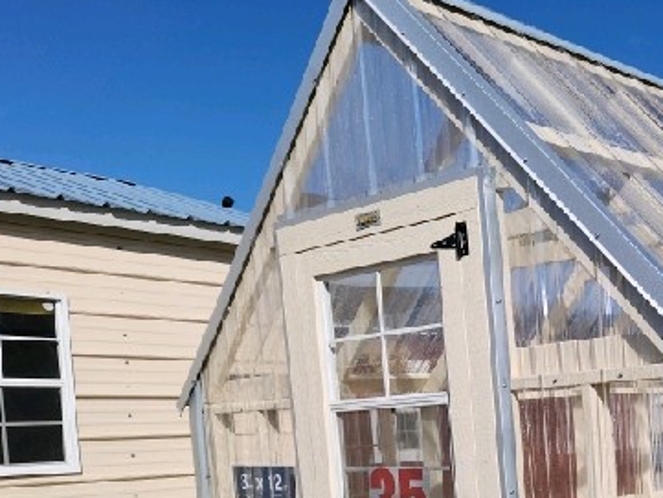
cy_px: 474
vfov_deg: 27.3
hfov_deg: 35.3
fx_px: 977
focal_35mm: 51
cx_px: 593
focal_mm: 5.4
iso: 20
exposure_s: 1/3333
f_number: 1.8
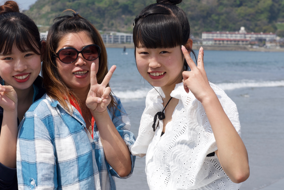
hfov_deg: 17.5
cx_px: 102
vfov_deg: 11.7
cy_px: 110
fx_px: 923
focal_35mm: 117
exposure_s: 1/1250
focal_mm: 70
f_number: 9
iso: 640
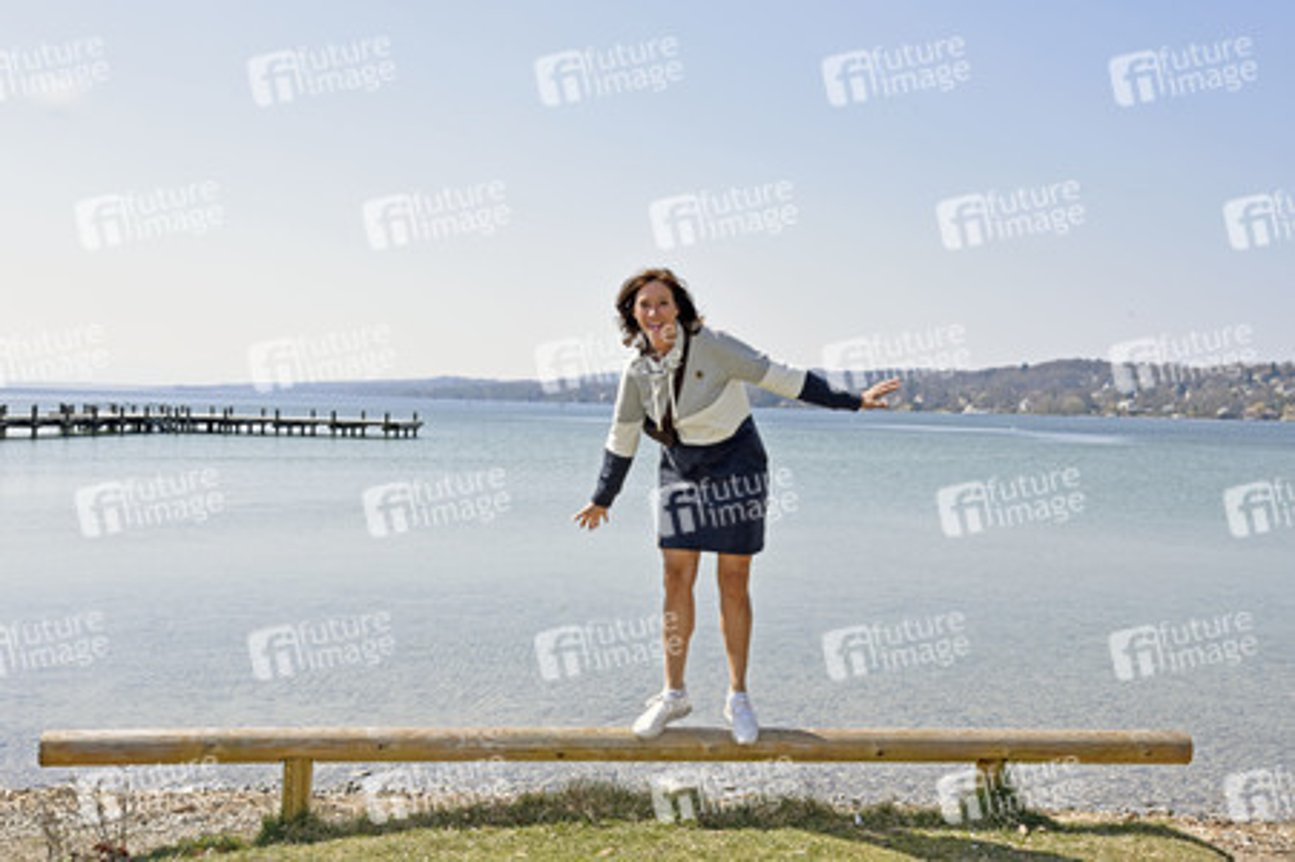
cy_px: 431
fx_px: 1438
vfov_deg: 33.4
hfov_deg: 48.5
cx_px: 648
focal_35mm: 40
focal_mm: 40
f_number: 9
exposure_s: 1/160
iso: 125
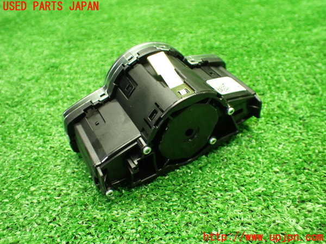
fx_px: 283
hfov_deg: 60.0
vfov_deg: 46.8
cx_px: 163
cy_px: 122
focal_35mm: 30
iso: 800
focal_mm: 5.4
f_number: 2.3
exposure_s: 1/100
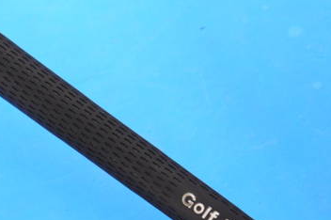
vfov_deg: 8.6
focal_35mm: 159
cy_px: 112
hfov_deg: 12.9
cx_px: 63
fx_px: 1461
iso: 800
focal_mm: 42
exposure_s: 1/80
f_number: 5.6
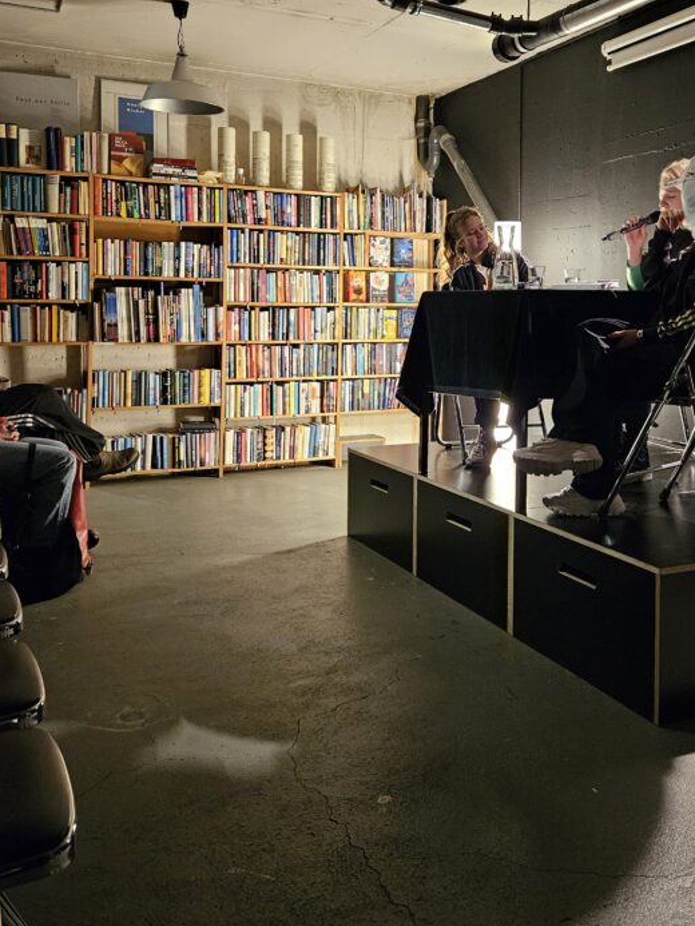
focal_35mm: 34
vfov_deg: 53.2
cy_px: 331
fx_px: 910
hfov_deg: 41.6
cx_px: 421
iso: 640
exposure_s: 1/50
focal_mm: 5.4
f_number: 1.8
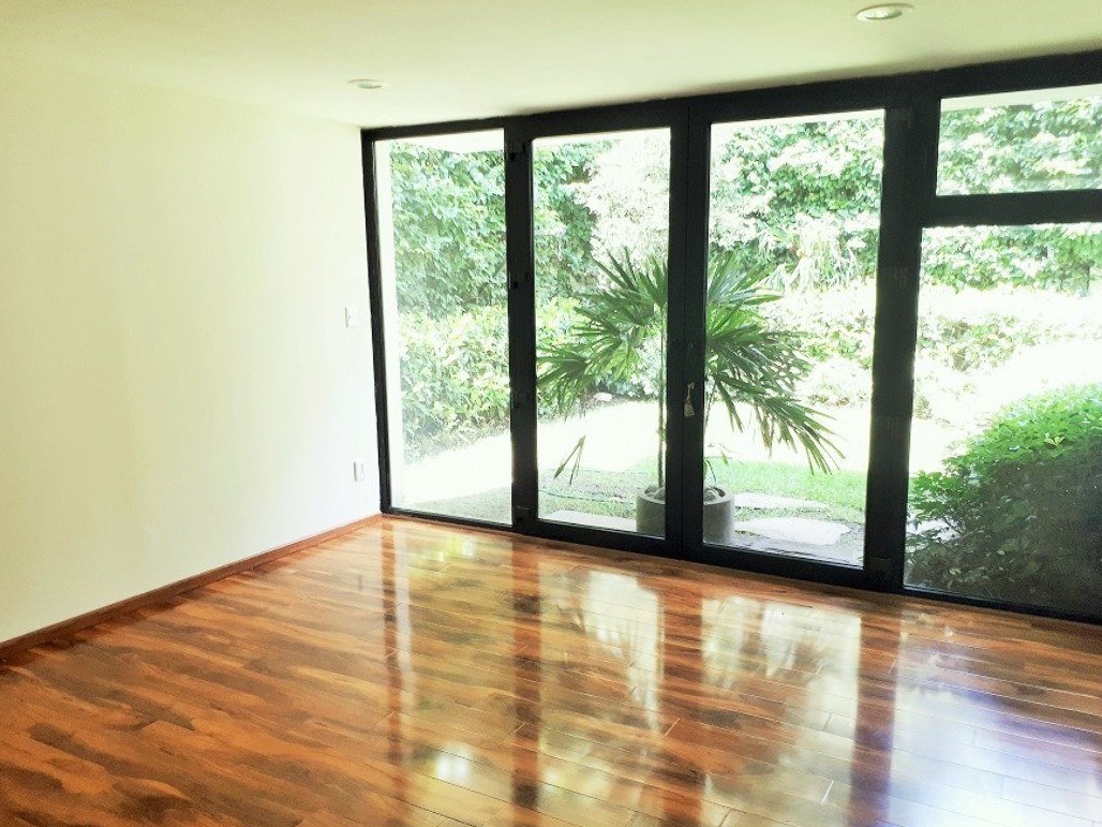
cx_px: 565
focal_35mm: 28
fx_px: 891
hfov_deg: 63.4
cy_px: 411
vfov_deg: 49.7
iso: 64
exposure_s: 1/30
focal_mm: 3.6
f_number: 1.9
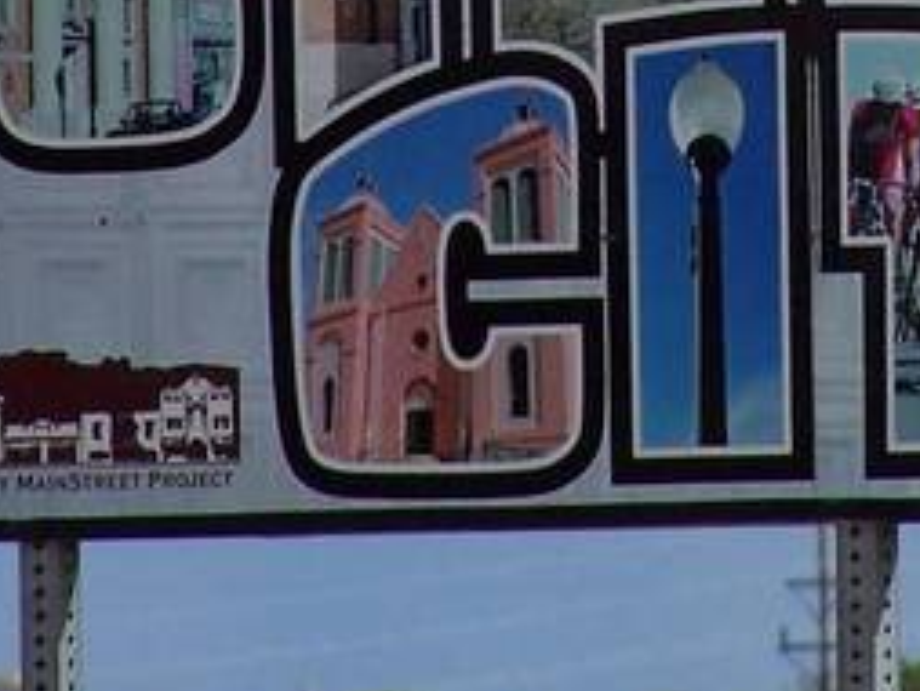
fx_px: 30366
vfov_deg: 1.3
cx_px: 865
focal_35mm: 1142
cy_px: -298
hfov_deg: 1.7
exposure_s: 1/750
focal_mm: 59.2
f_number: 5
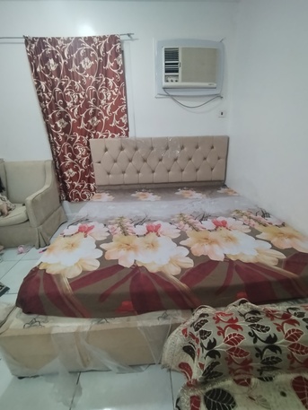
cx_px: 154
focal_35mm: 17
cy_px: 205
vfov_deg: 91.0
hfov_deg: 74.8
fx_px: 202
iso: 209
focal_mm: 1.42
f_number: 2.2
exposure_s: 1/50
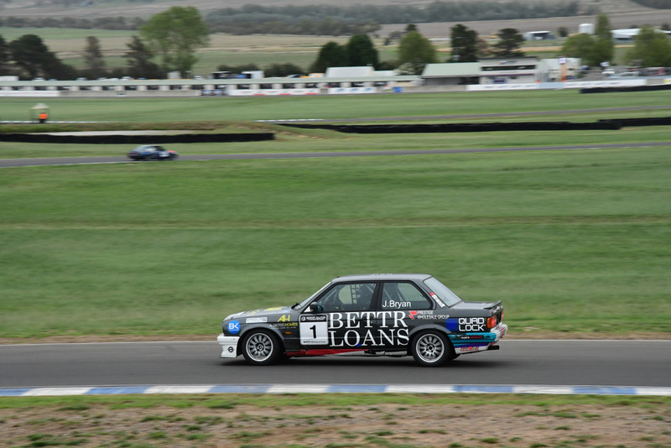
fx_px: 2237
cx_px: 336
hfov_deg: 17.1
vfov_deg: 11.4
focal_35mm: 120
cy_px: 224
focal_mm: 80
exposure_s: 1/320
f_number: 11
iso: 1600
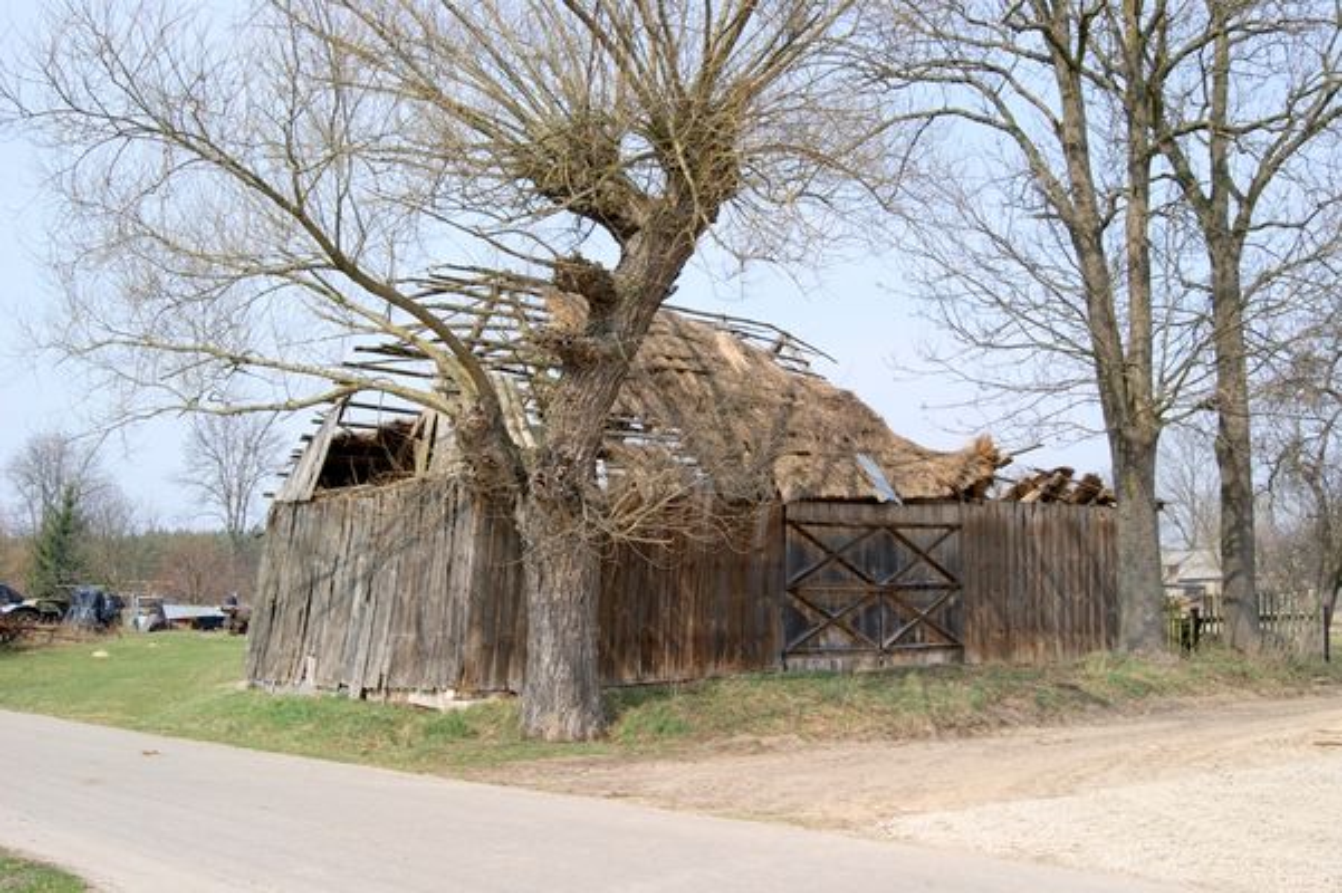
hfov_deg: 46.4
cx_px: 671
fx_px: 1565
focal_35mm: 42
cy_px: 446
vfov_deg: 31.9
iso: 100
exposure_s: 1/125
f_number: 11
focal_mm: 28
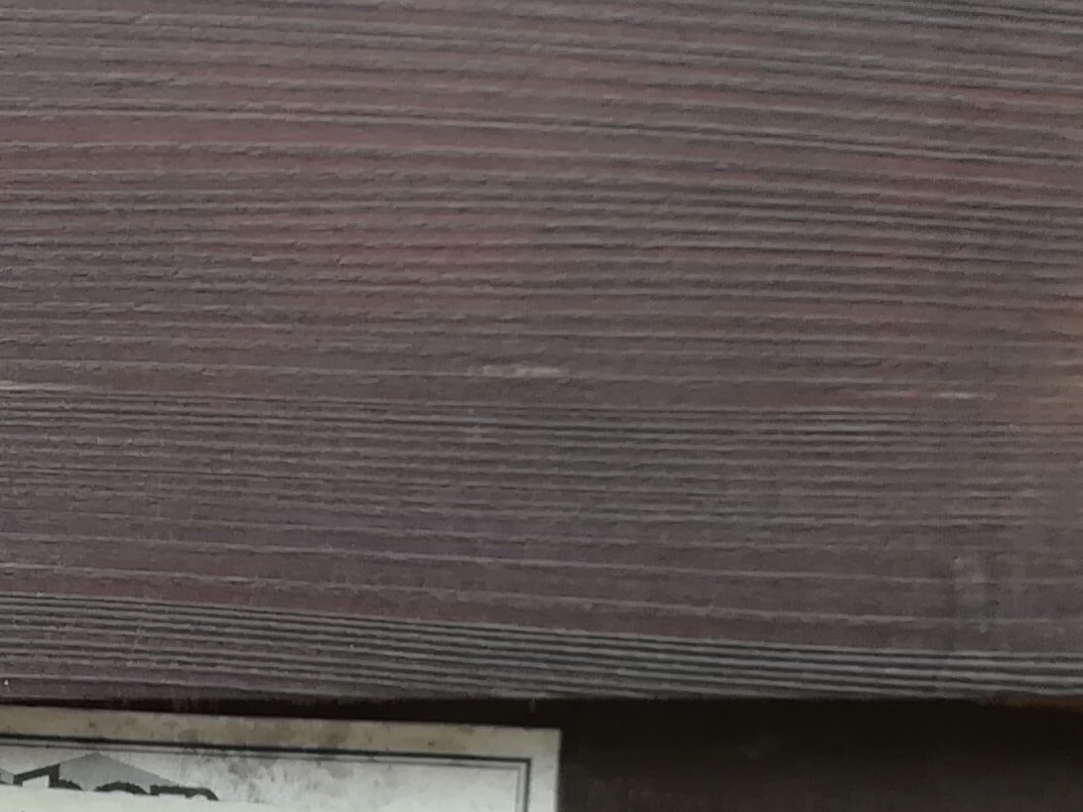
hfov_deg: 18.6
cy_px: 693
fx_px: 3003
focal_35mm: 96
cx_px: -434
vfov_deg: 15.3
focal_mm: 3.83
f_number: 2.2
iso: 50
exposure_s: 1/109
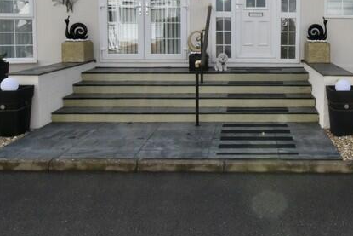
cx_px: 256
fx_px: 363
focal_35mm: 37
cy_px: 48
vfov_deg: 34.9
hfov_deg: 50.2
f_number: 22
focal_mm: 10
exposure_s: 1/200
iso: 800
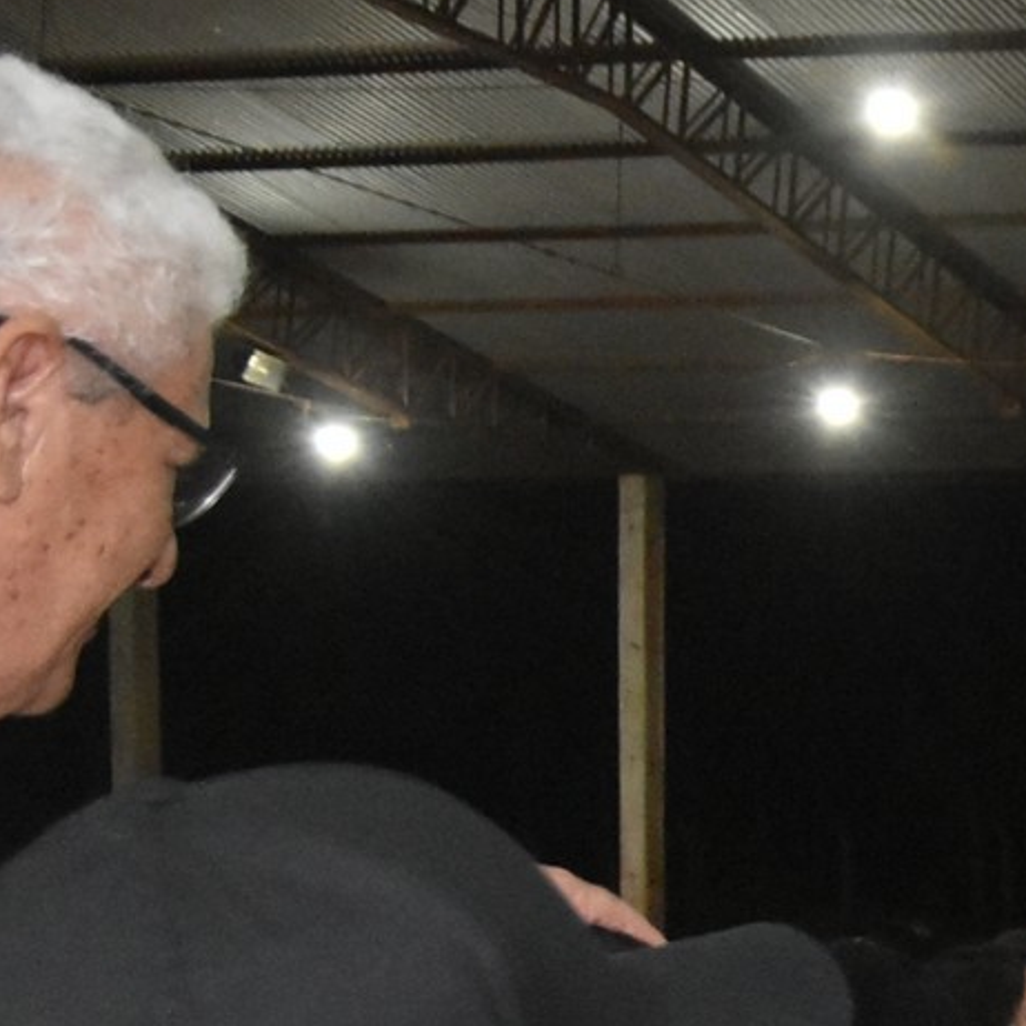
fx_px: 3655
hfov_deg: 13.8
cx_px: 1986
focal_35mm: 109
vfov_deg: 15.7
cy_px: 977
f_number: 5
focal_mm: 22
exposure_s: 1/80
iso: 5000
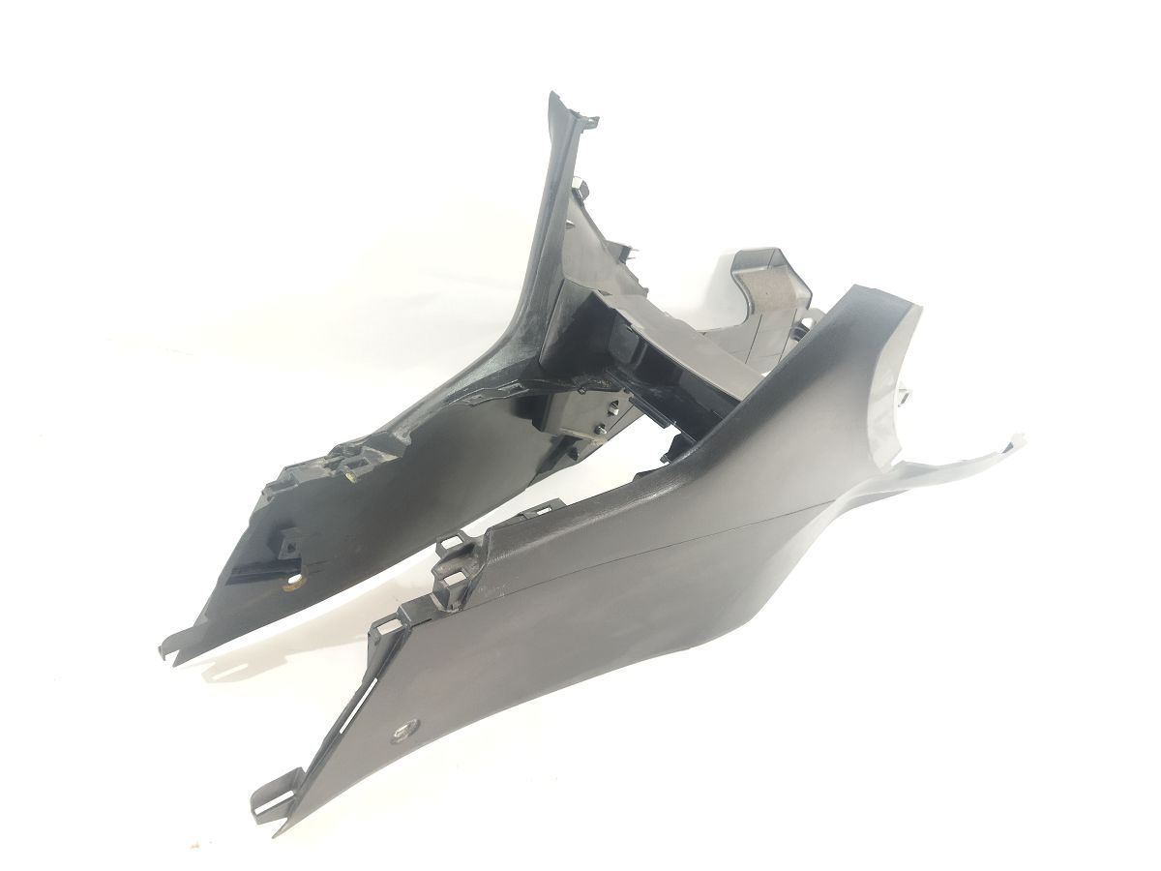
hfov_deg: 65.3
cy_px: 436
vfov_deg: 51.4
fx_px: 906
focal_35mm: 27
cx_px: 580
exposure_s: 1/50
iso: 447
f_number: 1.79
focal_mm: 4.71
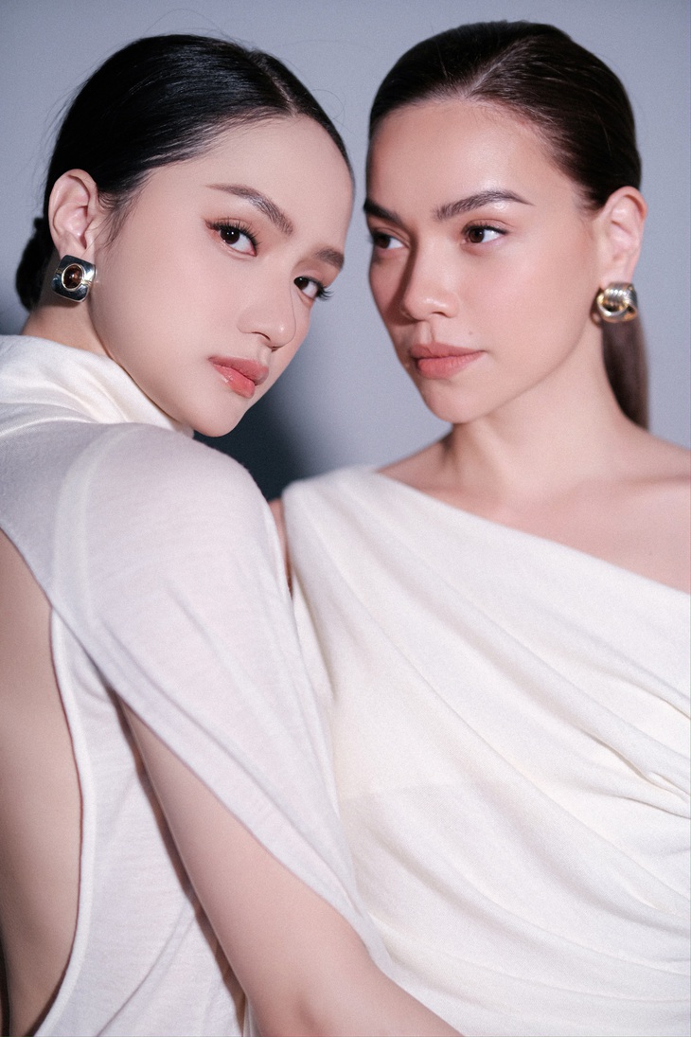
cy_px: 518
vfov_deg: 27.0
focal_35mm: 75
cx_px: 346
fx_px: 2159
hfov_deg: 18.2
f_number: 1.4
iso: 250
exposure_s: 1/250
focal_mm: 50
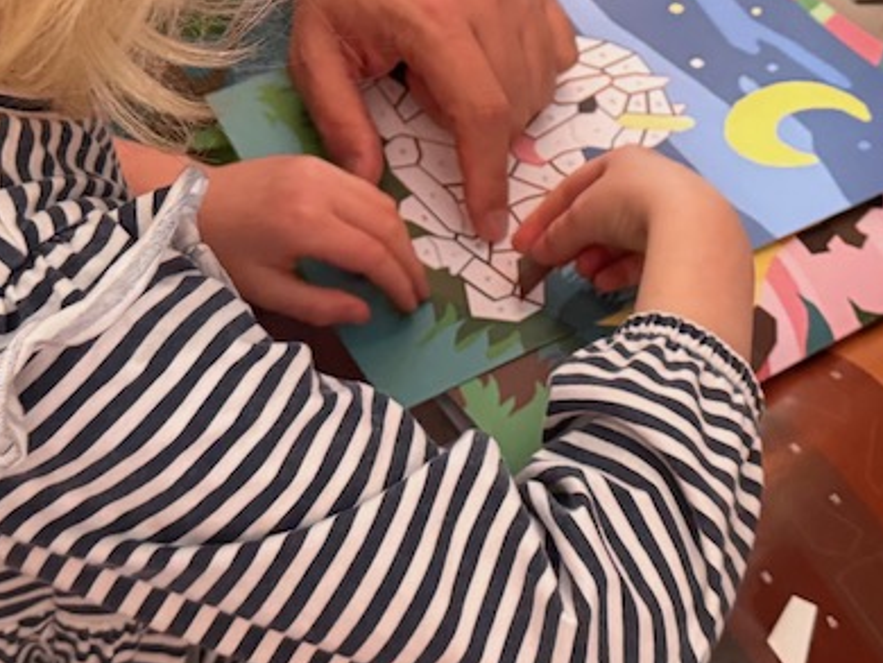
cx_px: 485
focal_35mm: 63
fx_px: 1608
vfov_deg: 22.9
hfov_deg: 30.7
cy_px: 104
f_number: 1.78
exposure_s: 1/38
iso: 800
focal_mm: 6.76
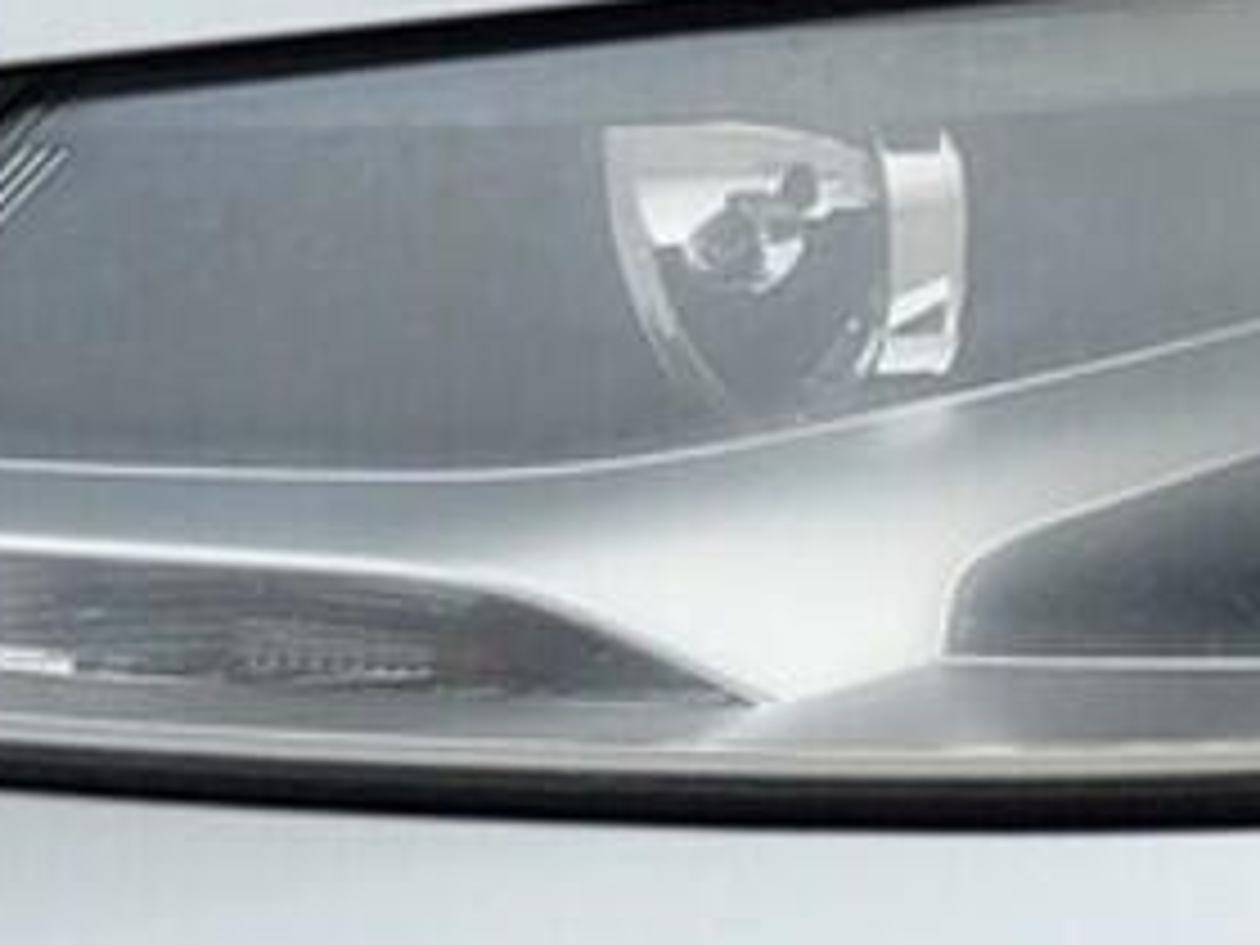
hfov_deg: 5.1
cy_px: 828
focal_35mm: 391
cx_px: 940
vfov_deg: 3.8
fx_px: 14232
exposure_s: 1/100
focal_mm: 7.12
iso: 32
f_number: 2.4
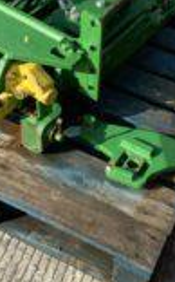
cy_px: 83
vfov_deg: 28.7
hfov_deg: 18.3
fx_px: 544
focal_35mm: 71
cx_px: 83
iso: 16
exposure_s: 1/1035
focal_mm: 3
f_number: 1.8
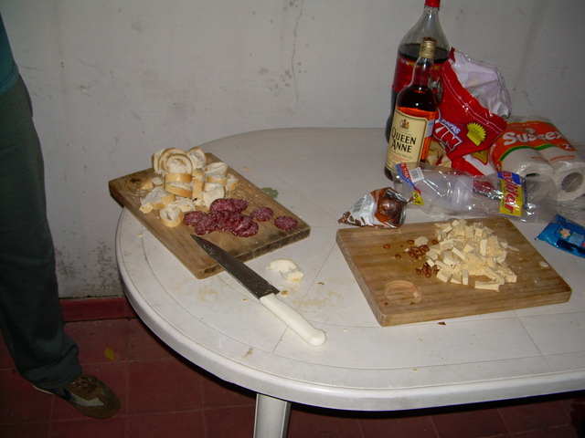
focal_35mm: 38
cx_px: 292
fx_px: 642
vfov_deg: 37.7
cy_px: 219
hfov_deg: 49.0
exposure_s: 1/60
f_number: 2.8
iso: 50
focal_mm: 6.3
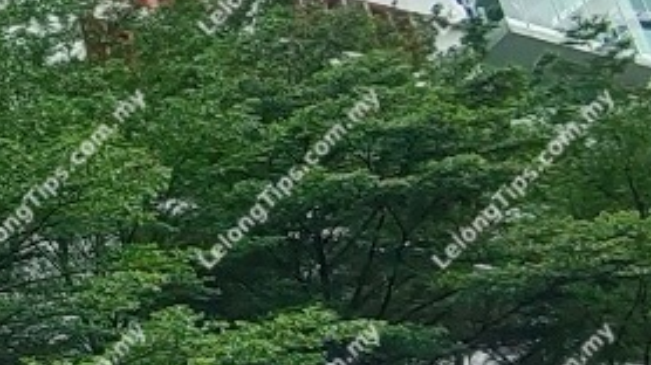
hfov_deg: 25.8
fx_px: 1328
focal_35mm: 77
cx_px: -30
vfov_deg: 15.3
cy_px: -32
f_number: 2.2
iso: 50
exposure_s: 1/292
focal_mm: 1.66
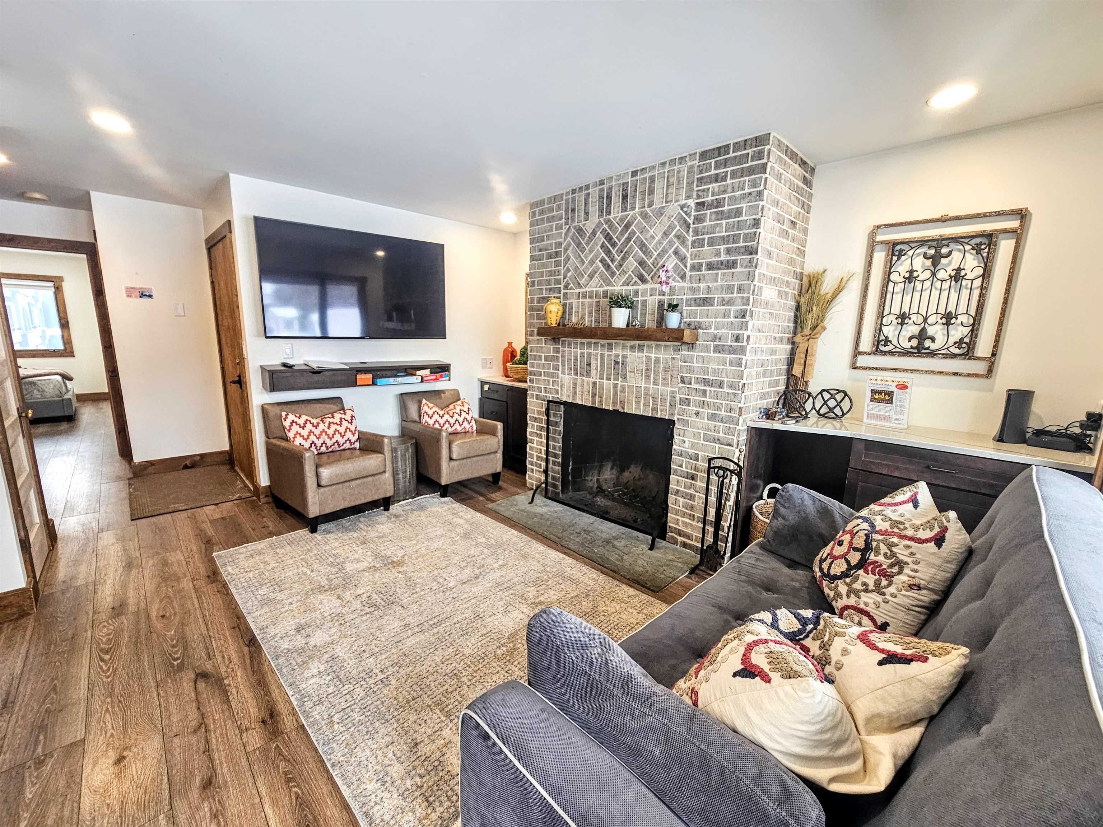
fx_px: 414
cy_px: 414
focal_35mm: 13
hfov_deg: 106.2
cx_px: 552
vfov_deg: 89.9
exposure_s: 1/60
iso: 125
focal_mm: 2.2
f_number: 2.2
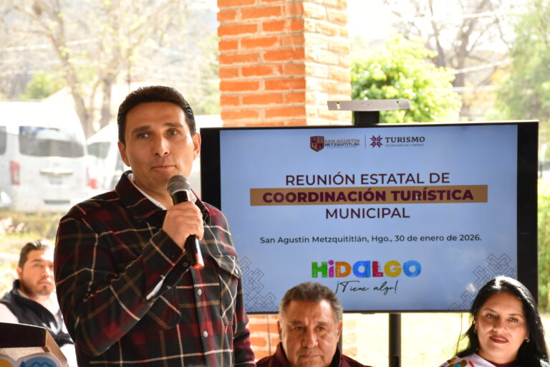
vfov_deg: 13.0
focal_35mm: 105
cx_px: 275
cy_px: 184
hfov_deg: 19.5
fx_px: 1604
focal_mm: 70
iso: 500
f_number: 7.1
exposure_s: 1/125
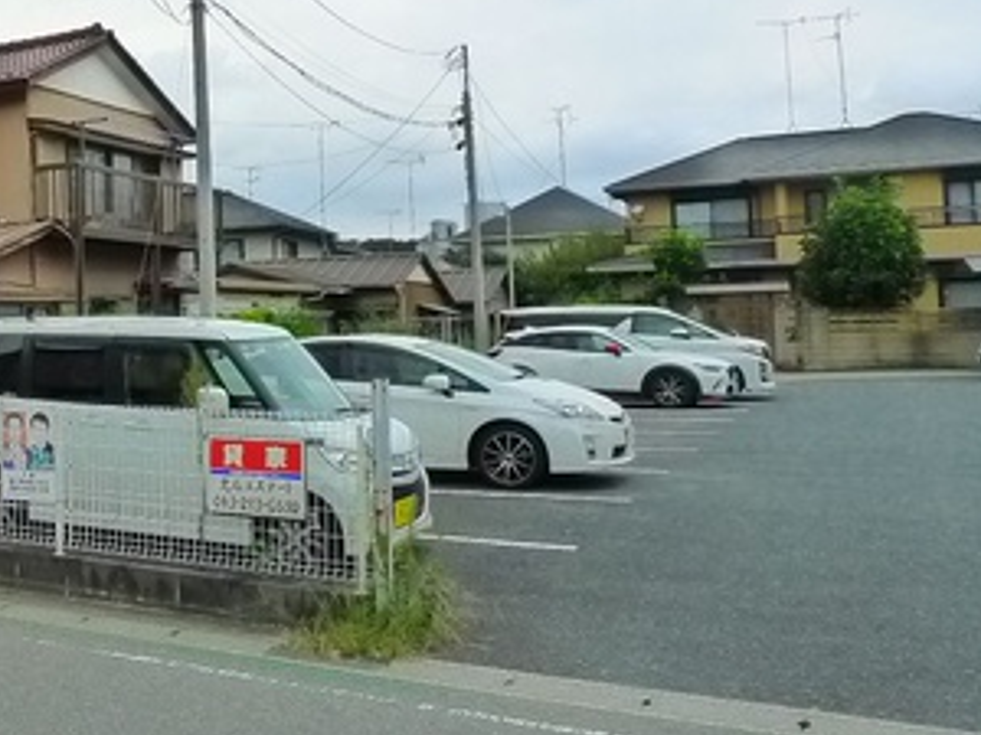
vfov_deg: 26.0
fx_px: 1587
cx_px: -141
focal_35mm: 56
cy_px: 260
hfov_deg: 30.2
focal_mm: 5.1
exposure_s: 1/640
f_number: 4
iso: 400
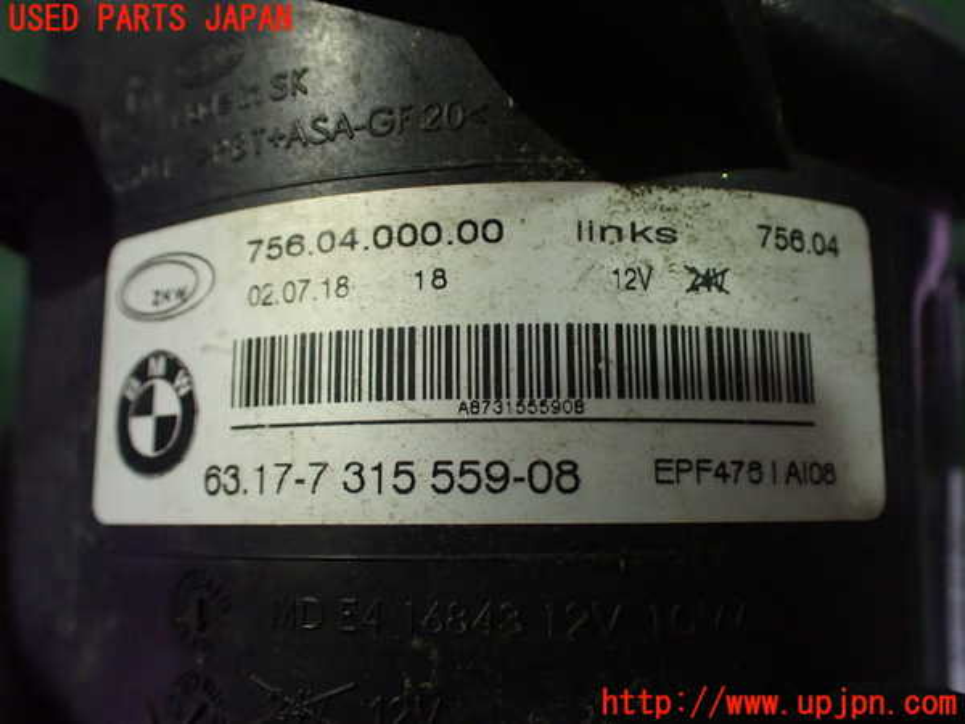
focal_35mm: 32
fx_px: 892
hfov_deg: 56.8
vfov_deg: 44.2
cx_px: 482
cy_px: 362
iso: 800
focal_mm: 5.79
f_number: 2.4
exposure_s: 1/50
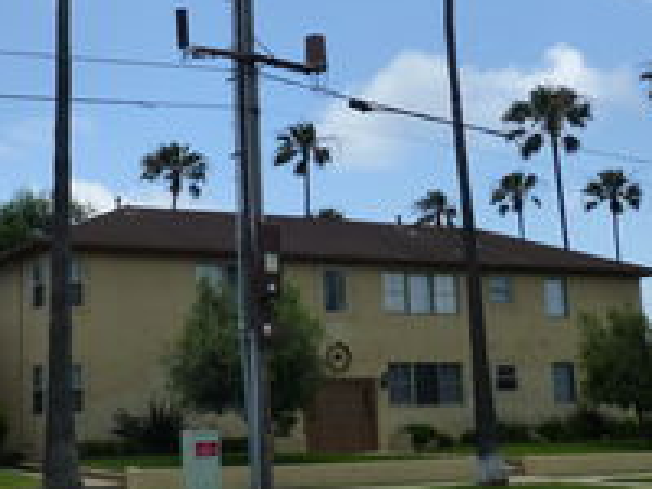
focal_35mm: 60
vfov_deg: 24.3
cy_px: 166
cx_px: 196
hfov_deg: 31.8
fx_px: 1130
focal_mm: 5.4
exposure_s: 1/1300
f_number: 4
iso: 160
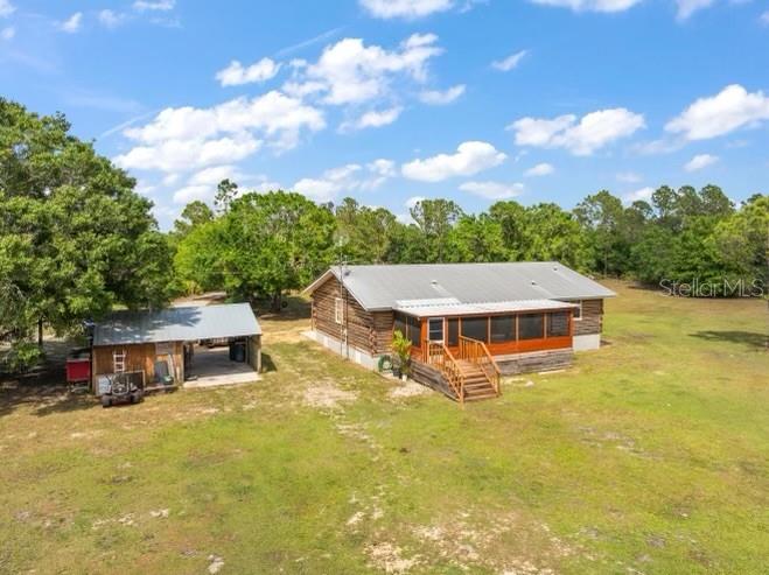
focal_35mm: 24
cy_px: 288
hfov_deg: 71.6
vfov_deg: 56.7
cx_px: 384
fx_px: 533
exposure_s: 1/240
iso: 100
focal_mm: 12.29
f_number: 2.8
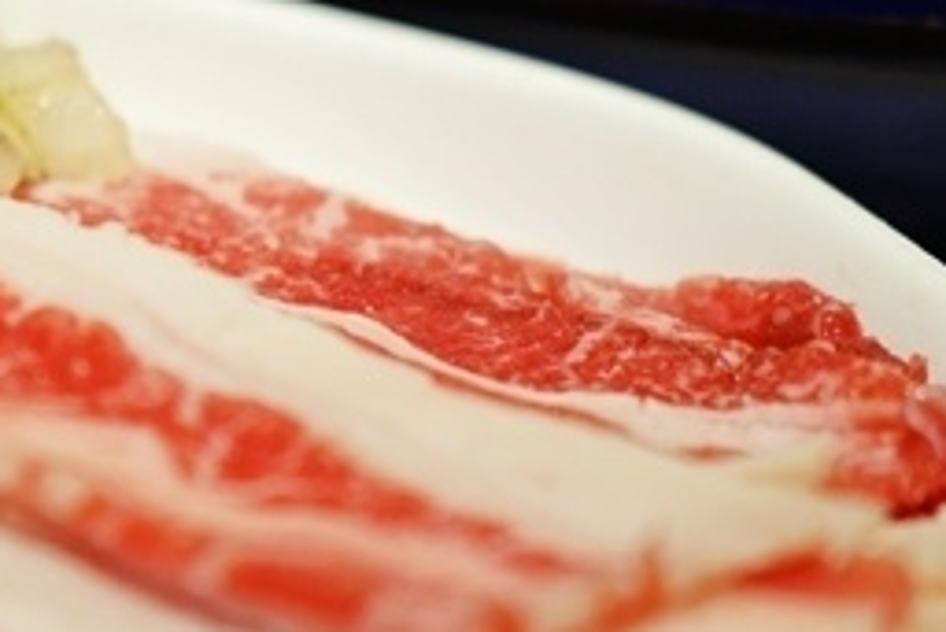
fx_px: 3365
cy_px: 124
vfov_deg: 10.7
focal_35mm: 128
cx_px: -436
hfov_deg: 14.9
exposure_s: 1/60
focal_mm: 41
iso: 640
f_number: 4.5
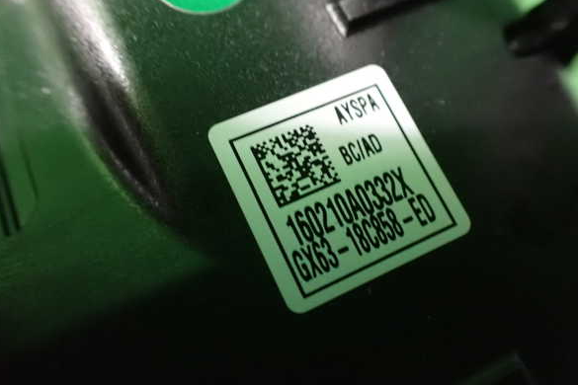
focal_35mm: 32
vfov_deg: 41.1
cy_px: 189
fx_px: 514
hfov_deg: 58.7
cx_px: 289
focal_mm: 5.4
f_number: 2.3
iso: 1600
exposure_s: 1/15
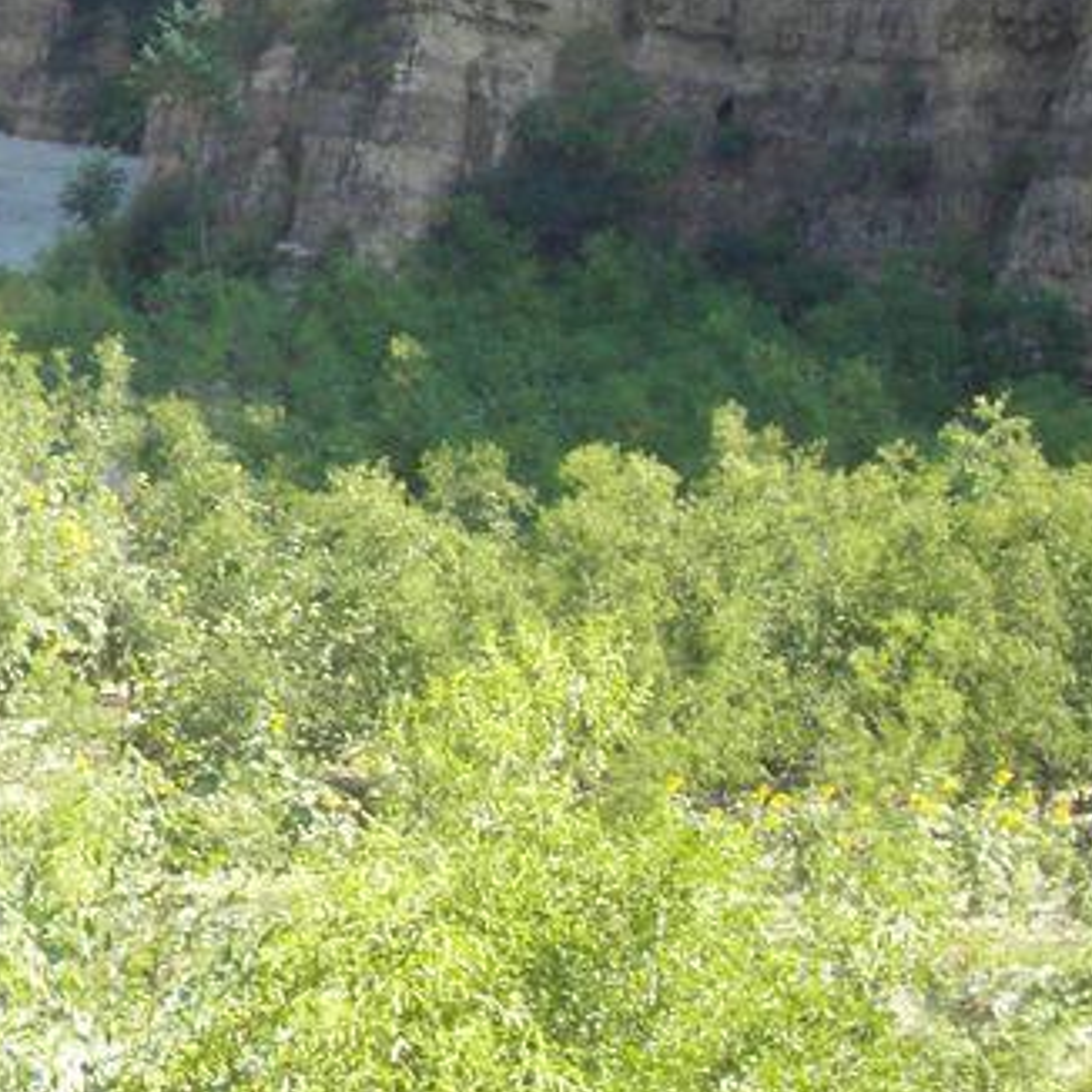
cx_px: 37
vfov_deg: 8.9
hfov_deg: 8.9
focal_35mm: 195
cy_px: 111
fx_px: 6960
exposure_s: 1/160
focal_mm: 12.7
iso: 100
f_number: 5.2
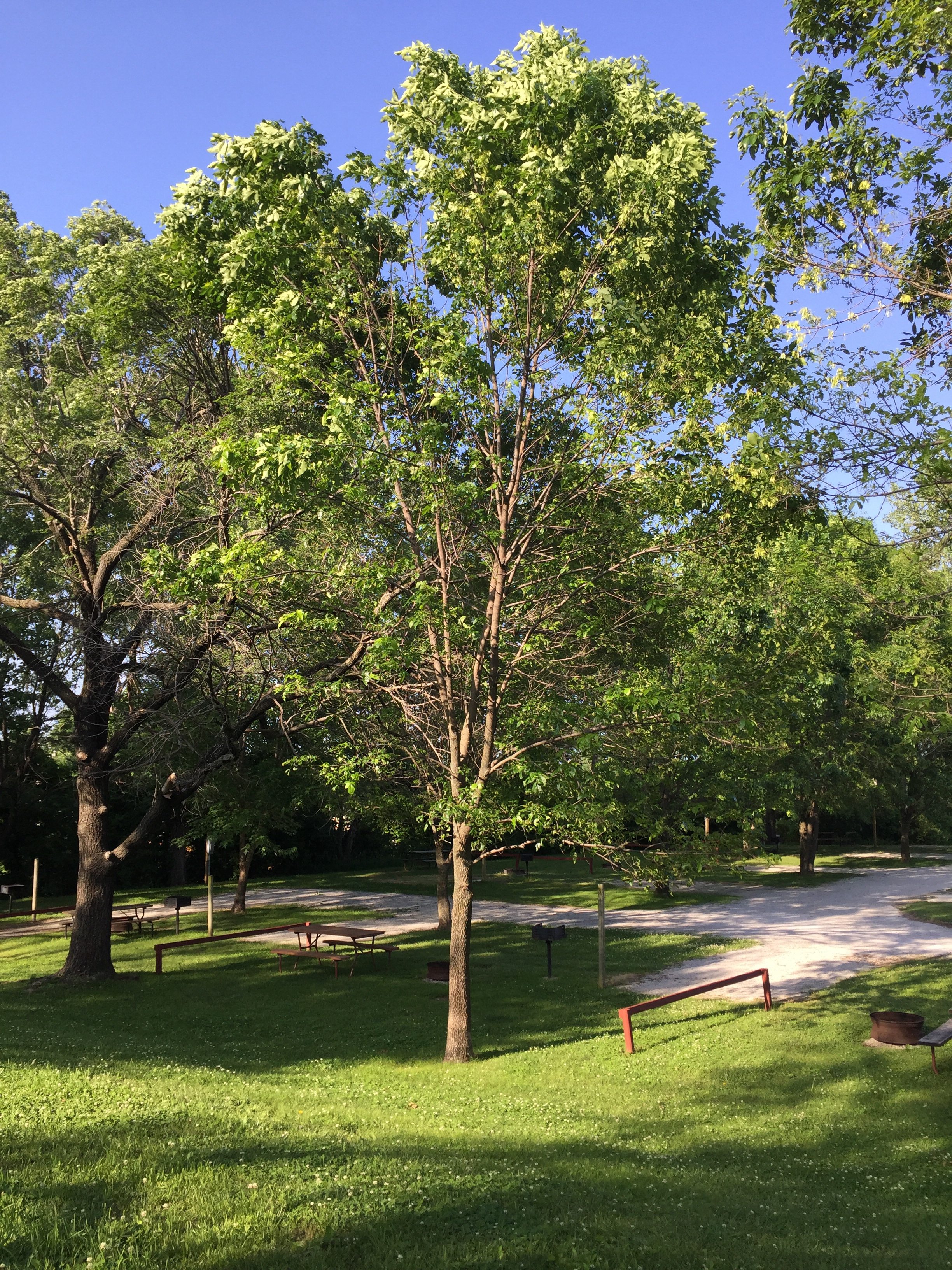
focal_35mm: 29
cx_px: 476
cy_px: 635
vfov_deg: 61.7
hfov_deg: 48.2
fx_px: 1063
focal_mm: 4.15
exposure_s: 1/618
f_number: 2.2
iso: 32
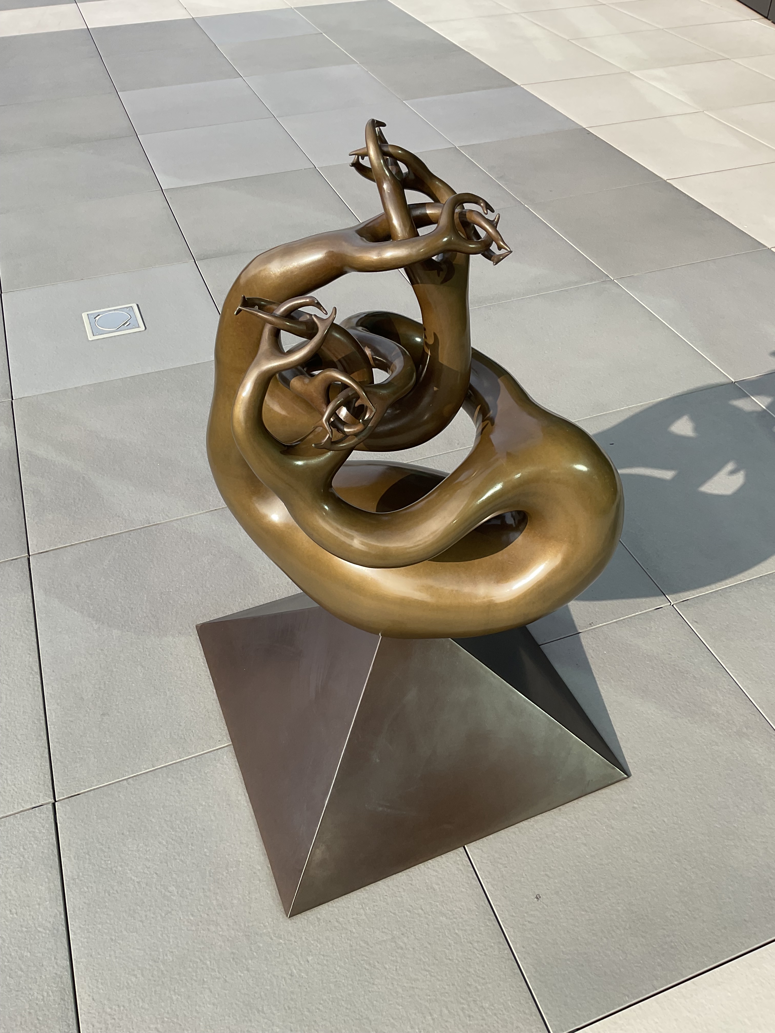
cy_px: 516
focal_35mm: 29
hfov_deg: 48.2
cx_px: 388
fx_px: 866
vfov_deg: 61.7
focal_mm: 3
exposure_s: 1/1015
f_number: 1.8
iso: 16
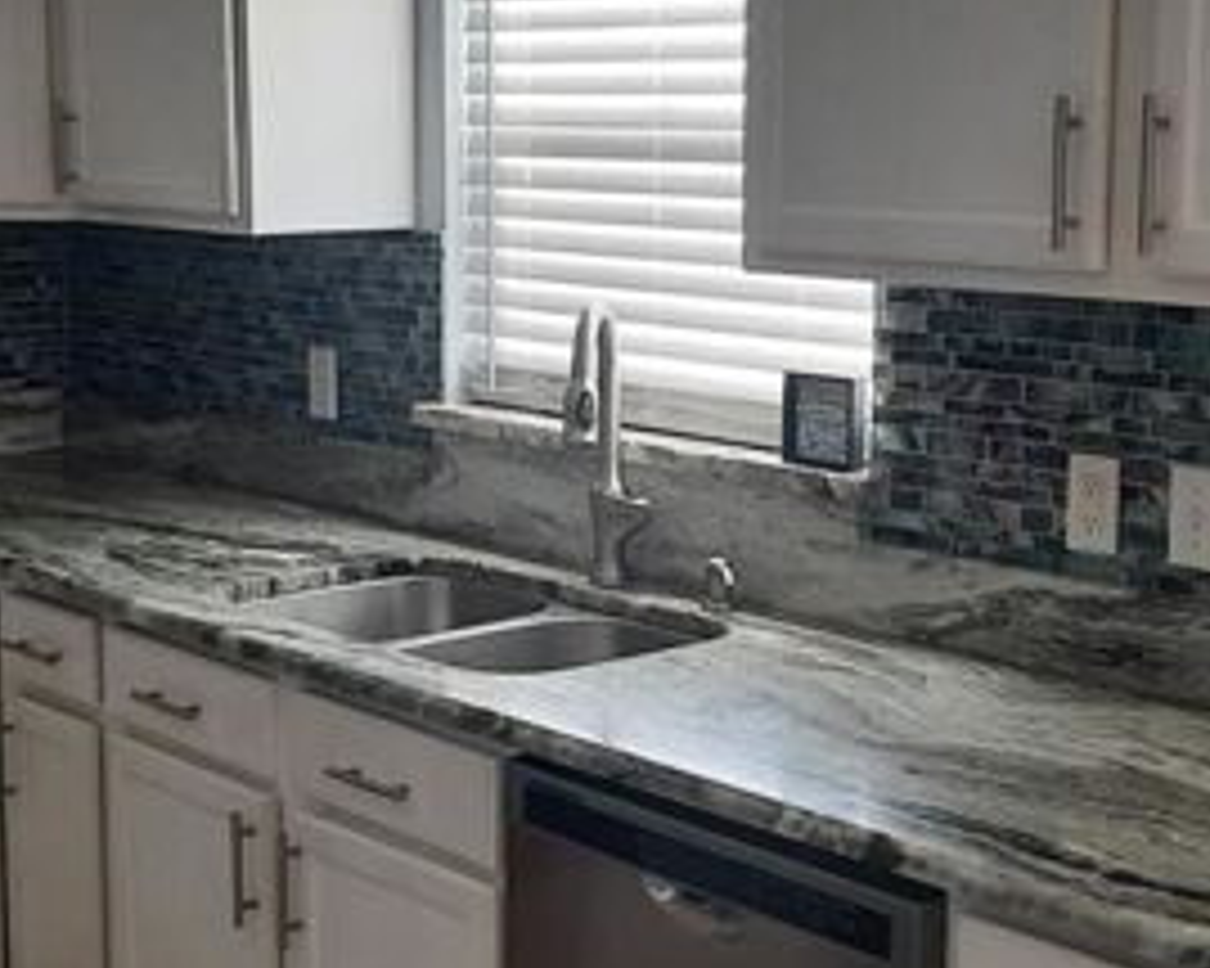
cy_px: 482
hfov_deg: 29.6
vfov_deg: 23.8
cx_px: 569
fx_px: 2291
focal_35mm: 64
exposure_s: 1/60
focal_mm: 4.6
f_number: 2
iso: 100
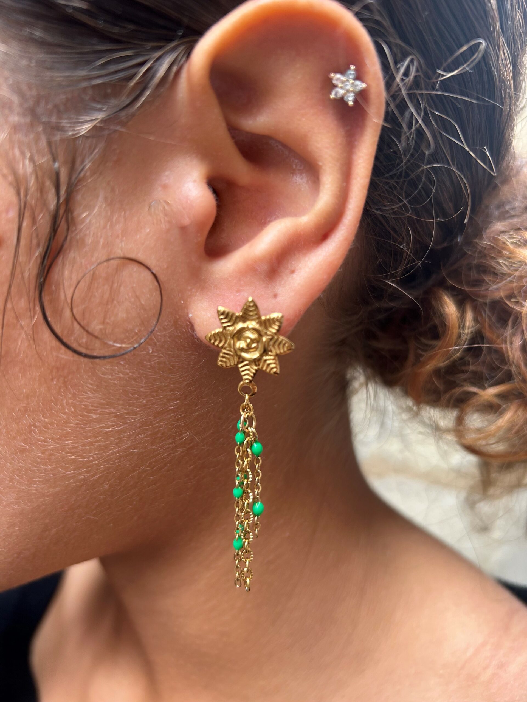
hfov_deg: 53.1
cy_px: 351
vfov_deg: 67.3
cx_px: 264
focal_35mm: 26
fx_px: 528
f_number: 1.5
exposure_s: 1/121
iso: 100
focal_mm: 5.7
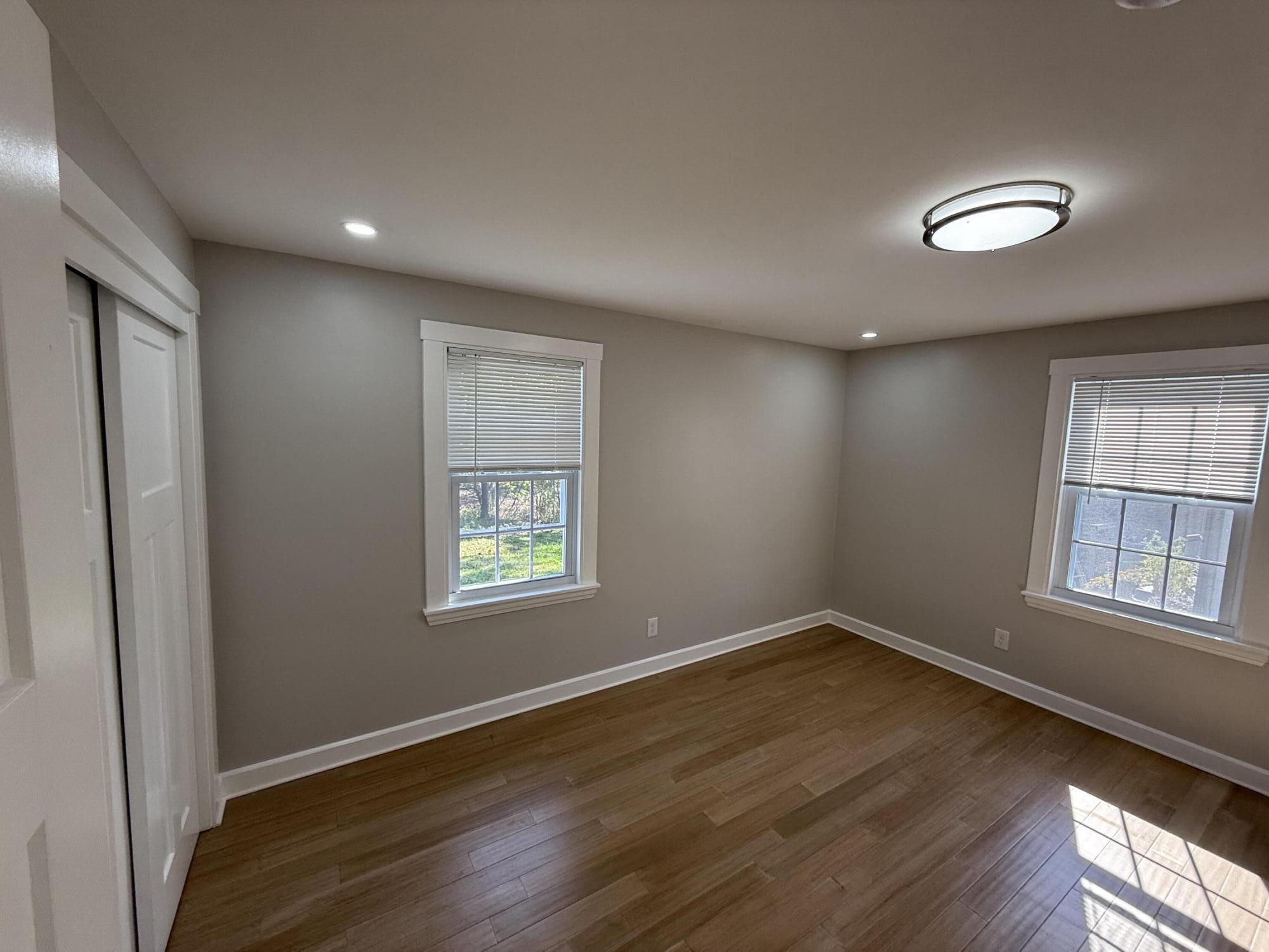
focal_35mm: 14
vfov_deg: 85.7
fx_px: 513
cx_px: 634
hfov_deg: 102.1
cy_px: 476
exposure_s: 1/120
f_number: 2.2
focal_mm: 2.22
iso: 64
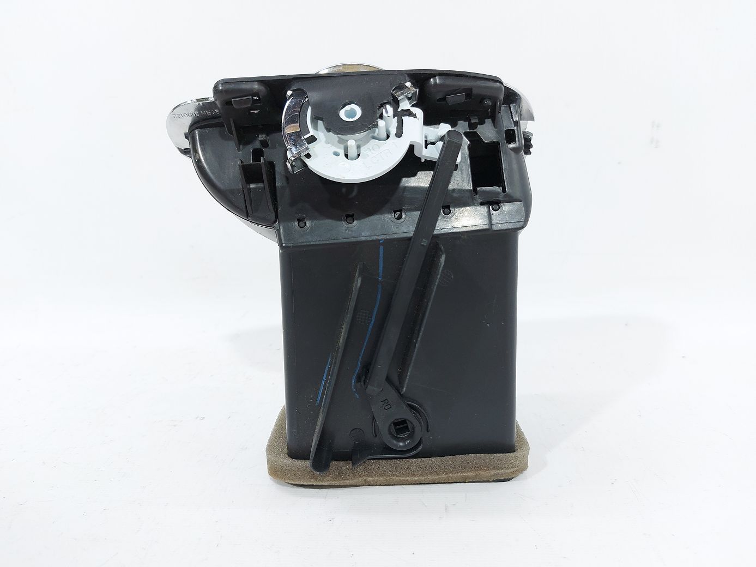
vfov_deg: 56.8
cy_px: 284
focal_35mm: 24
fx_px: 524
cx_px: 378
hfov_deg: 71.6
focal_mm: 5.23
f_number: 1.8
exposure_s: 1/50
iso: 80
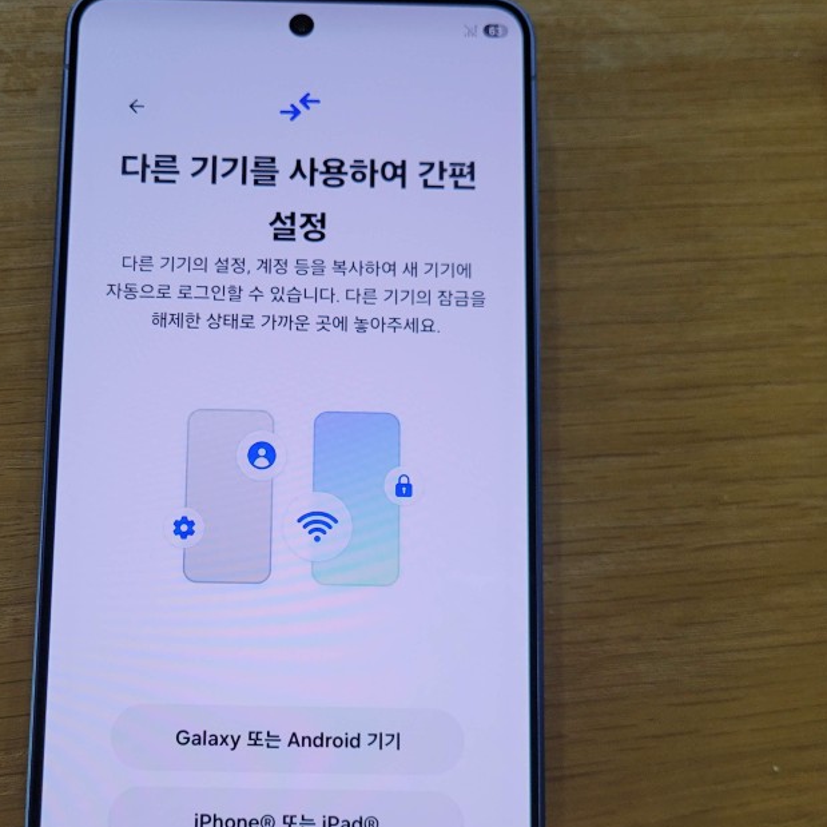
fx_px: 1027
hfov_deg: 43.4
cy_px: 484
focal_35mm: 38
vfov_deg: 43.7
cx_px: 299
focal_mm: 5.4
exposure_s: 1/120
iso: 250
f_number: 1.8
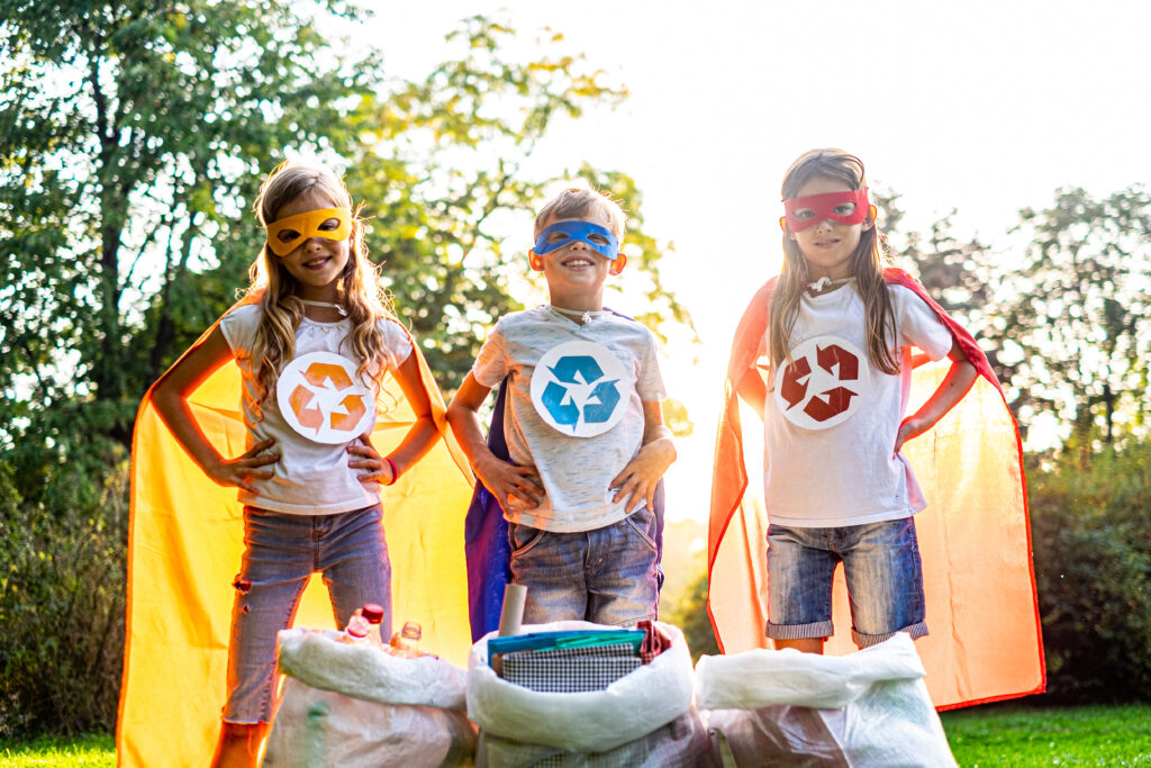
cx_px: 576
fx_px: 1695
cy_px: 384
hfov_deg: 37.5
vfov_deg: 25.5
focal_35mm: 53
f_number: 2
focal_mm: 35
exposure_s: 1/400
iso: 200
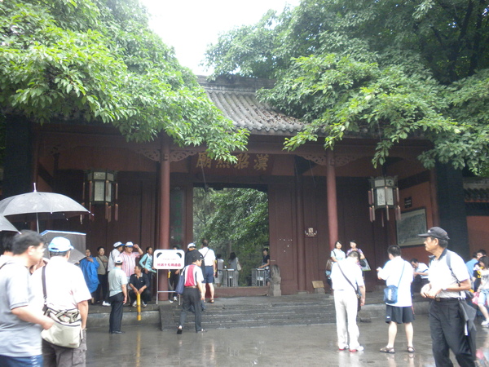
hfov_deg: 50.1
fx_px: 523
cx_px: 244
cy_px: 184
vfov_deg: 38.7
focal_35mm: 37
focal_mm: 6.6
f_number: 3.5
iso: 335
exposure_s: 1/58
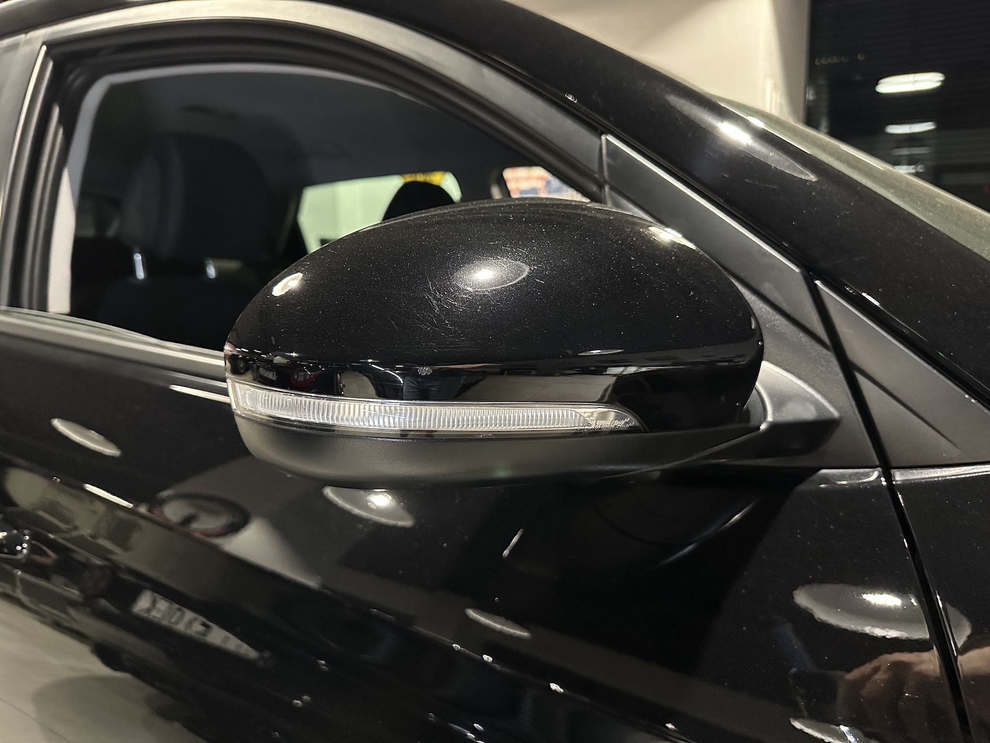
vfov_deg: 56.8
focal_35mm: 24
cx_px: 495
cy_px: 372
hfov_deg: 71.6
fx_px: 686
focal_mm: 6.86
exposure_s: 1/39
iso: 1000
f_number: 1.78
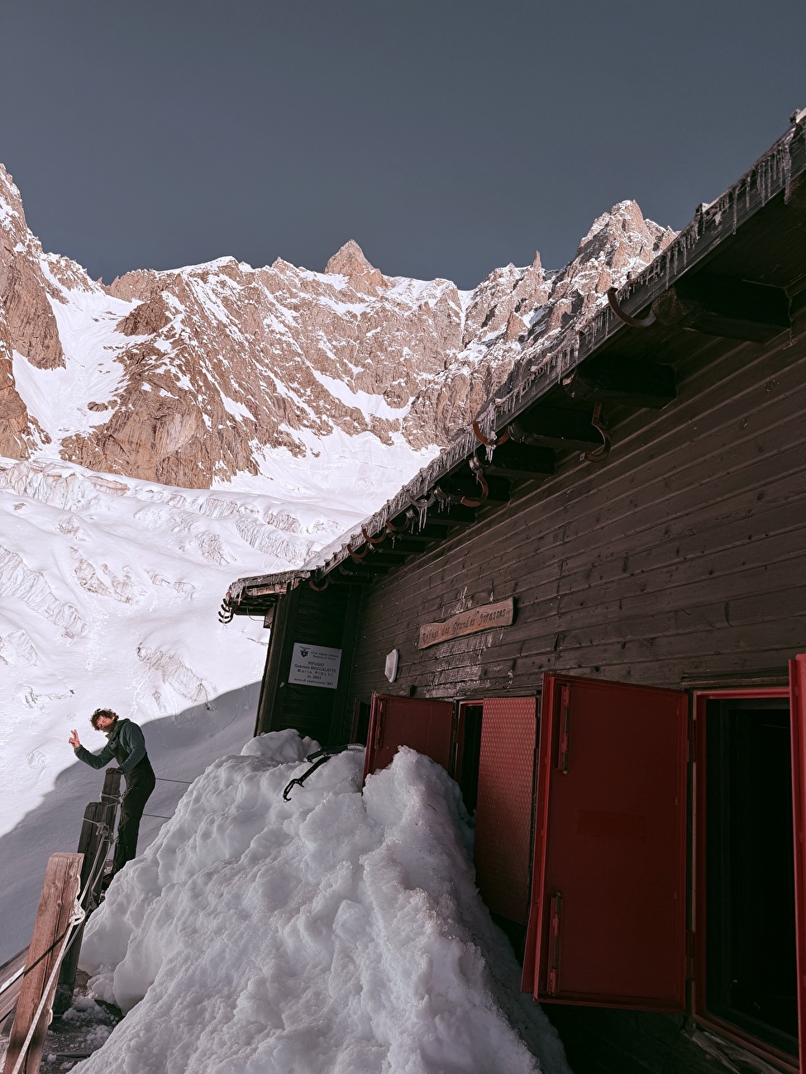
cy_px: 537
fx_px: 745
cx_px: 403
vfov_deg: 71.6
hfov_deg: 56.8
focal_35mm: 24
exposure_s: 1/8130
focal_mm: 6.76
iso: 80
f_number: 1.78
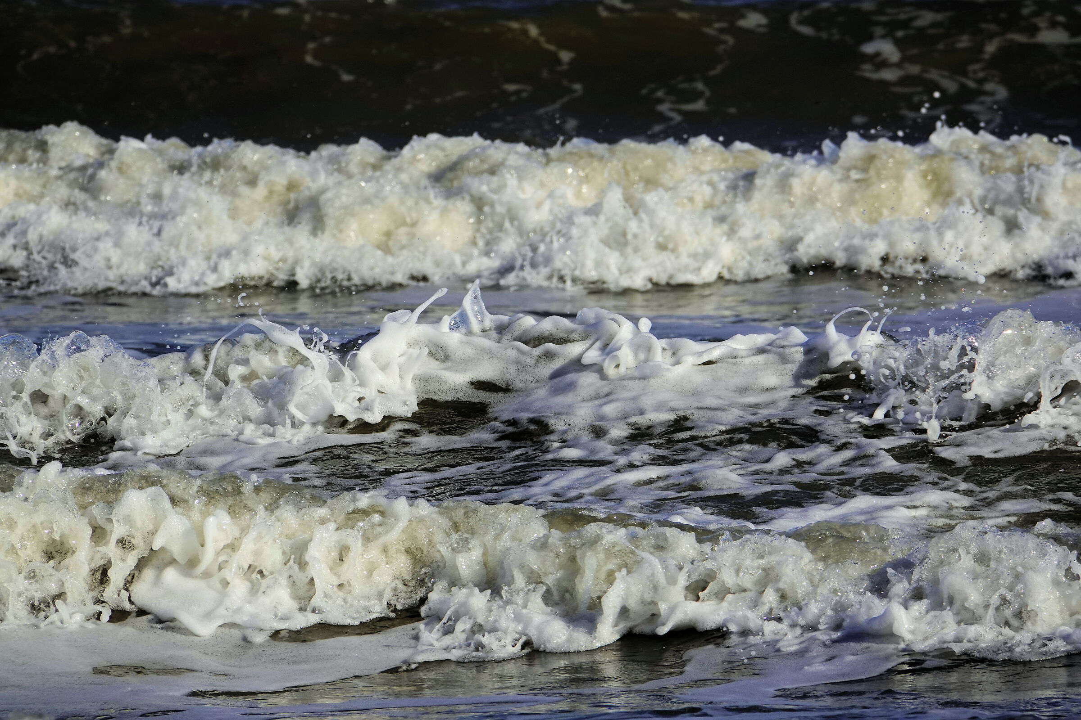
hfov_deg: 3.4
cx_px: 540
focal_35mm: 600
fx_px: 18015
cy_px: 360
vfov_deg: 2.3
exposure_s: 1/1000
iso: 64
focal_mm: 220
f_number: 6.3
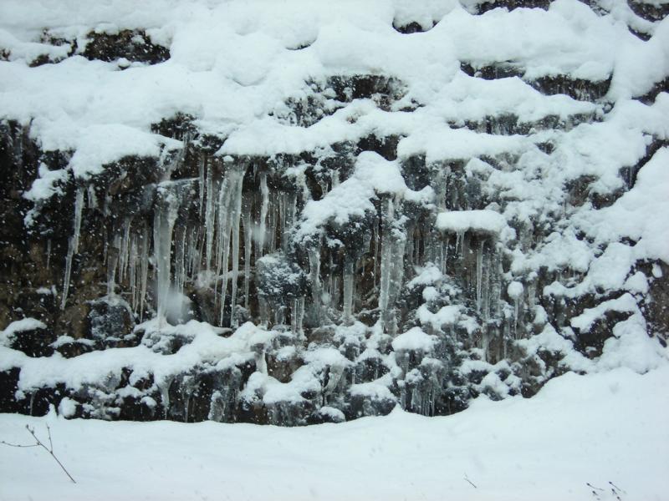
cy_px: 250
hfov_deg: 29.8
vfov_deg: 22.6
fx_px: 1256
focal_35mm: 65
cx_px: 334
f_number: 3.9
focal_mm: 10.8
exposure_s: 1/221
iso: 50
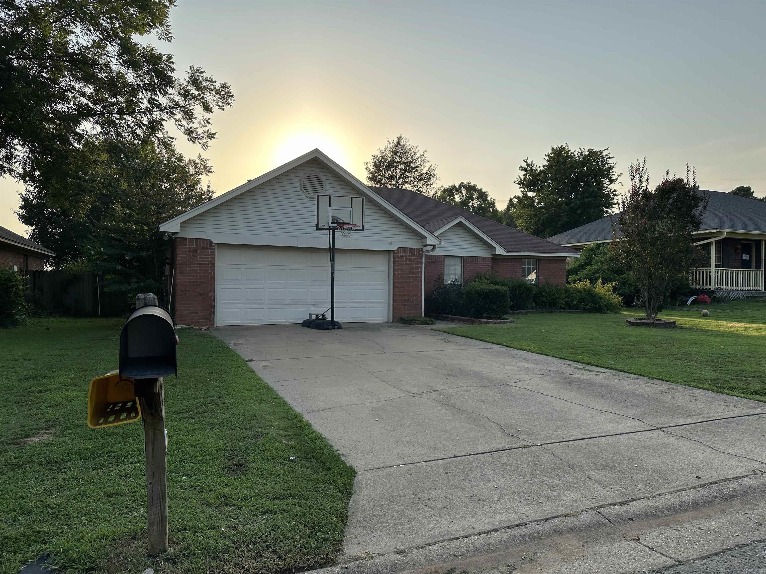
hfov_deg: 71.6
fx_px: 531
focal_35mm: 24
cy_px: 287
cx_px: 383
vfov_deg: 56.8
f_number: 1.78
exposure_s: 1/4016
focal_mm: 6.86
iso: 80
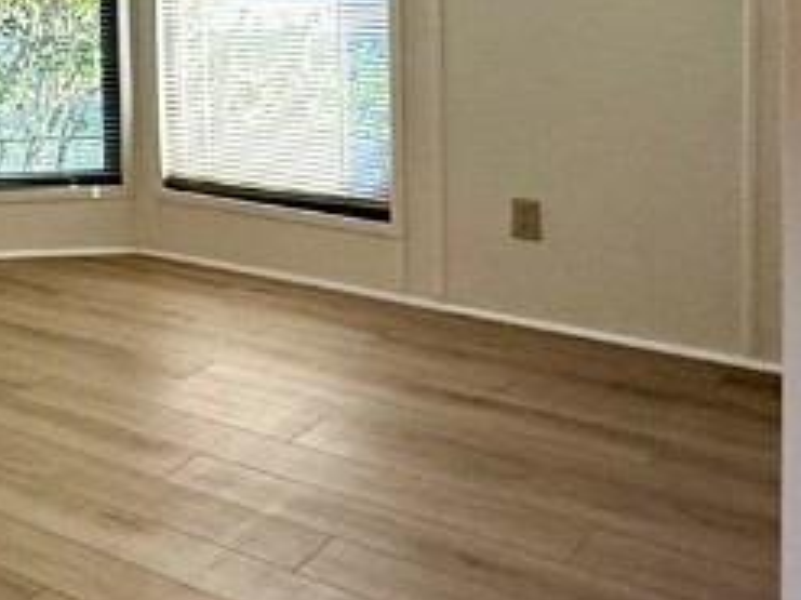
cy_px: -36
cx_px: -383
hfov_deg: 25.5
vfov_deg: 23.8
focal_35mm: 58
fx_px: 1341
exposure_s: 1/120
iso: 200
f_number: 2.2
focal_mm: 2.22
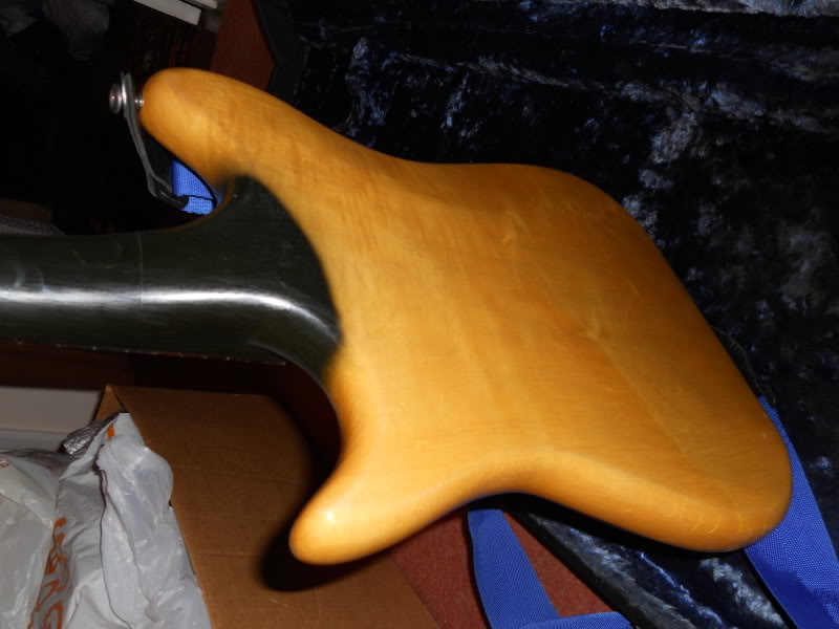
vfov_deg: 44.2
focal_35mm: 32
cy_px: 314
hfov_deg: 56.8
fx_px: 776
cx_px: 420
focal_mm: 5.8
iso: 80
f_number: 3.5
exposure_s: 1/25
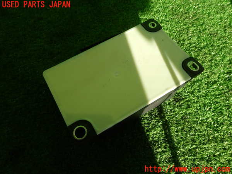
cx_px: 116
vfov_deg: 54.9
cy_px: 87
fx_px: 168
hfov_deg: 69.4
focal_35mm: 25
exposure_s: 1/320
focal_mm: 4.5
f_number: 2.8
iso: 100
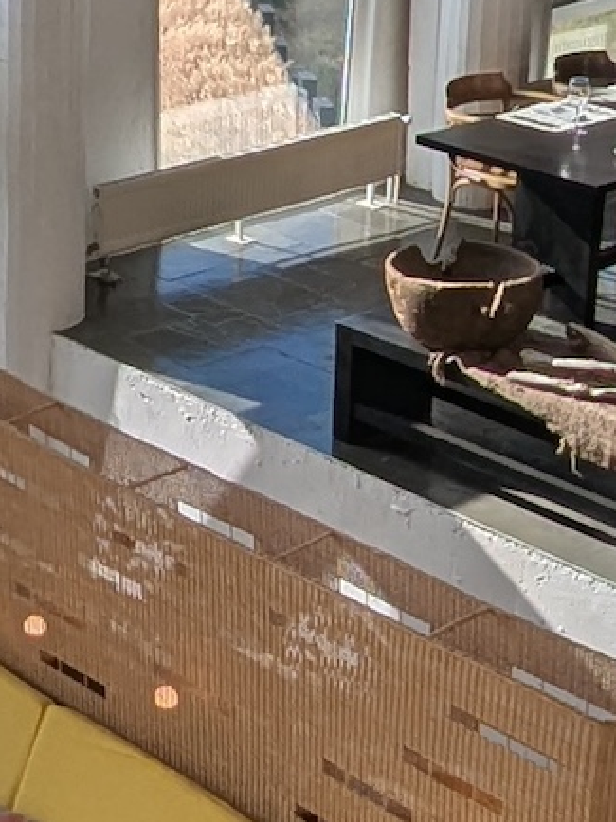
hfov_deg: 15.4
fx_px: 2138
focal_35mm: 90
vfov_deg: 21.5
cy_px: 156
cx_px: -254
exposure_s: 1/2398
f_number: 2.2
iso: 45
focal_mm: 1.95
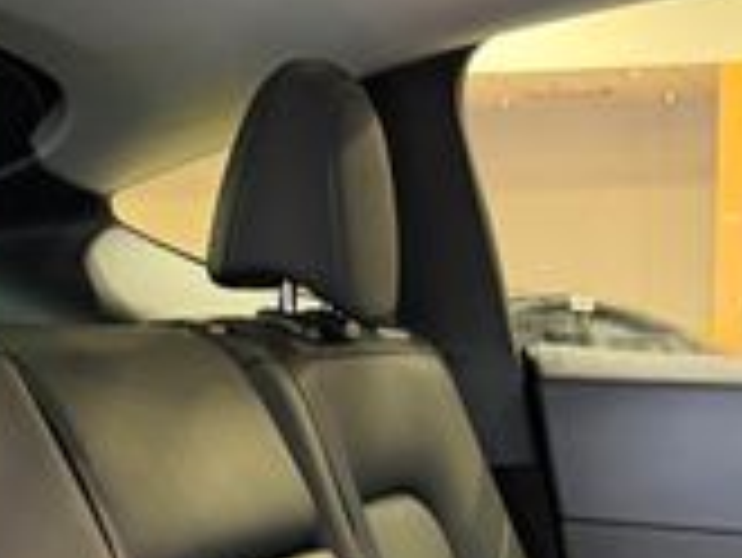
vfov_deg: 14.8
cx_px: 508
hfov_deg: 21.0
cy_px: 837
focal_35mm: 93
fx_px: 1995
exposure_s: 1/30
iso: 800
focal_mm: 6.76
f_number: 1.78
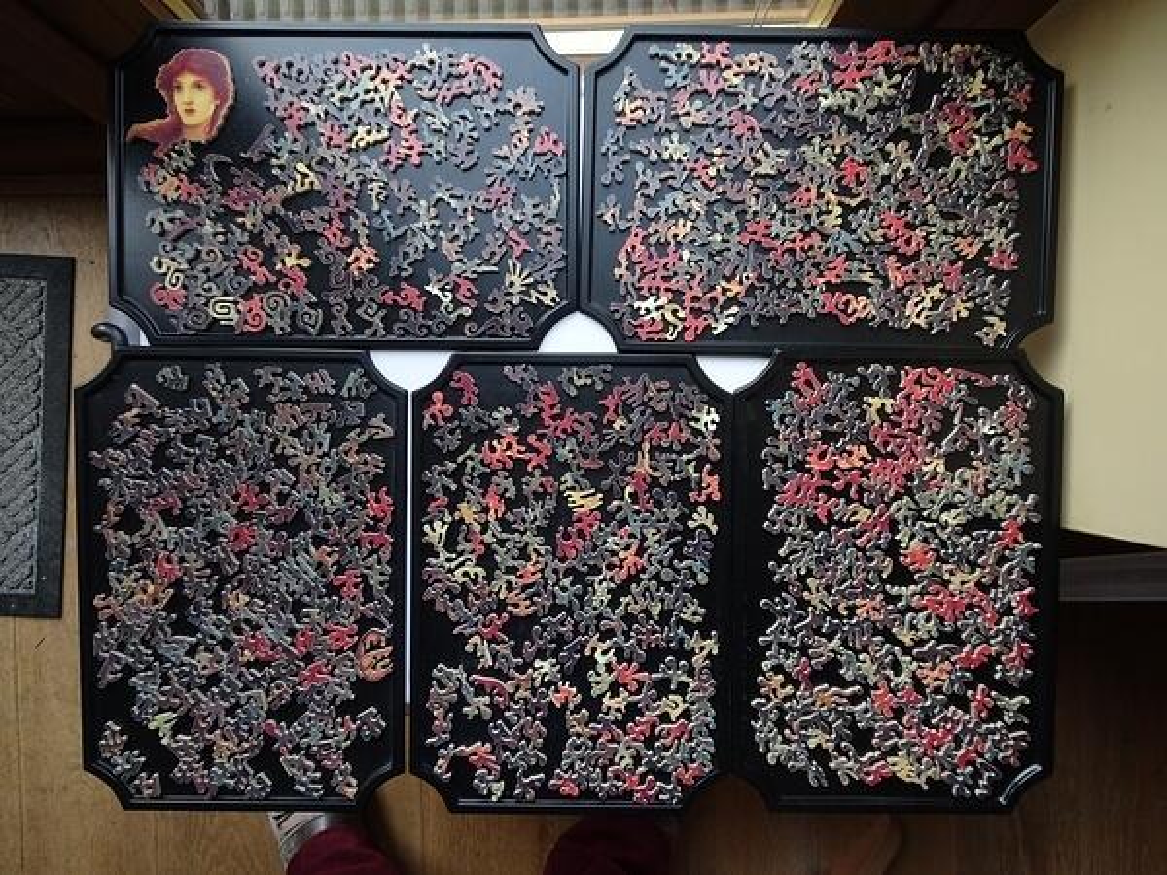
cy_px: 438
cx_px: 584
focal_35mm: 24
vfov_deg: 56.8
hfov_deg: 71.6
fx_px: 809
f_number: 3.5
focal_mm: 4.1
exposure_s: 1/30
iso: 125
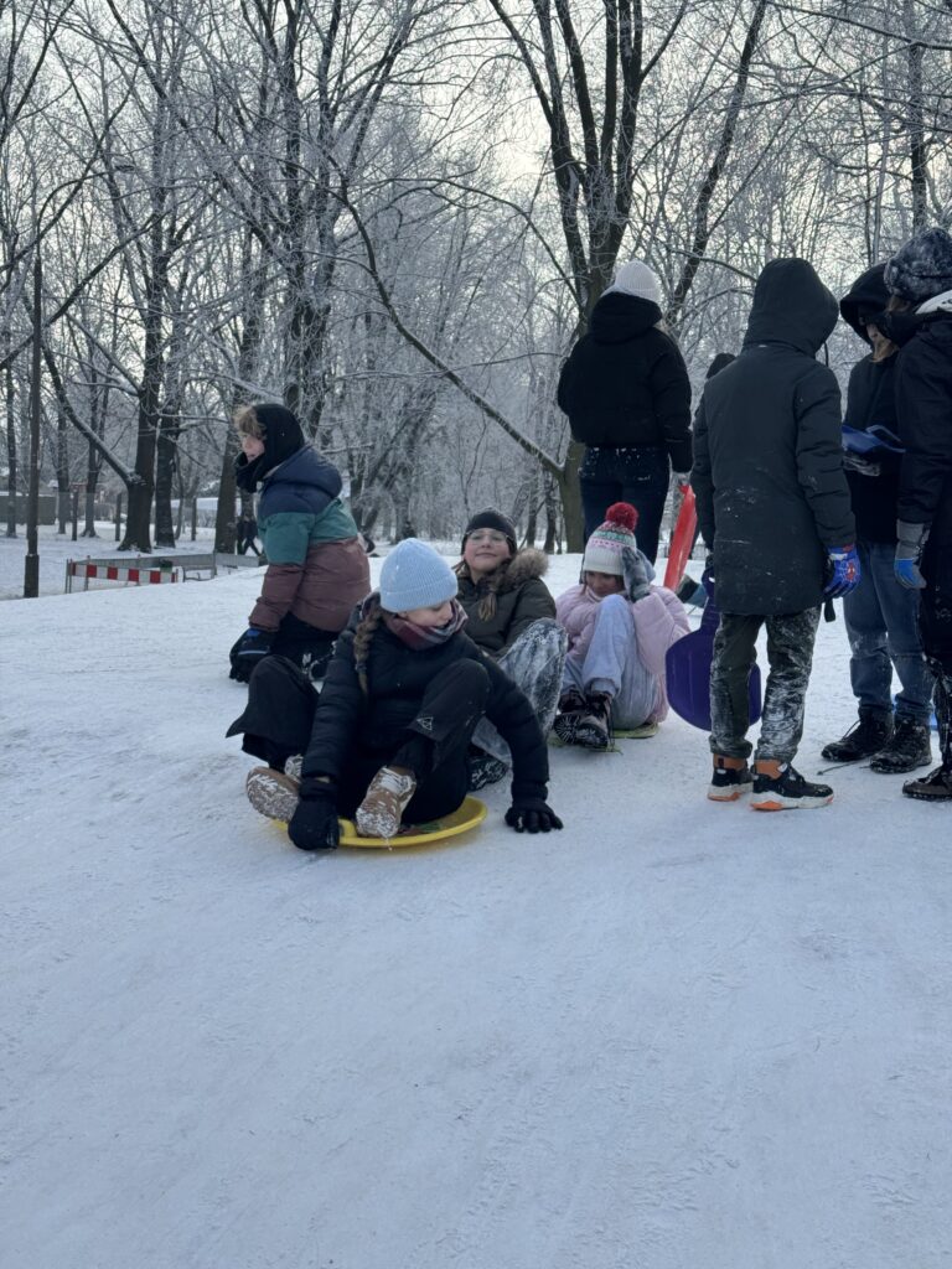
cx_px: 476
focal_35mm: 48
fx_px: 1760
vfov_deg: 39.7
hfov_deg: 30.3
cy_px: 634
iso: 64
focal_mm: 6.76
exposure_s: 1/1923
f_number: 1.78
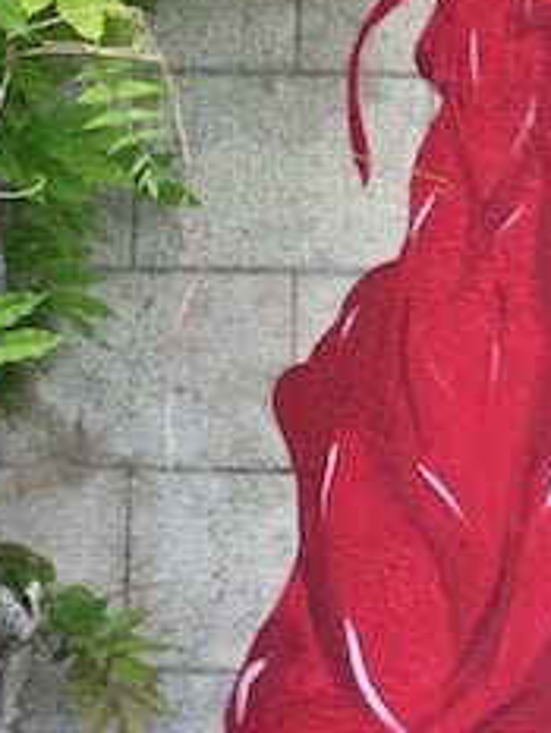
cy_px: -85
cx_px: 702
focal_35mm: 101
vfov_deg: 18.6
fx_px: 2142
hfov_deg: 14.1
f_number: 2.4
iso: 25
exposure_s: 1/247
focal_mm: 3.3
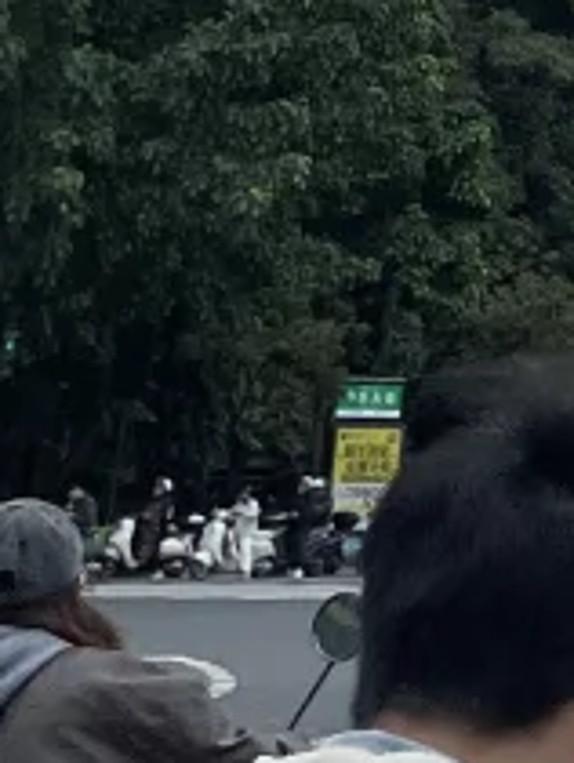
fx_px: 3927
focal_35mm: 178
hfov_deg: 7.1
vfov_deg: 10.6
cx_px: 1947
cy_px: -494
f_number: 1.6
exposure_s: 1/947
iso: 32
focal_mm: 4.2
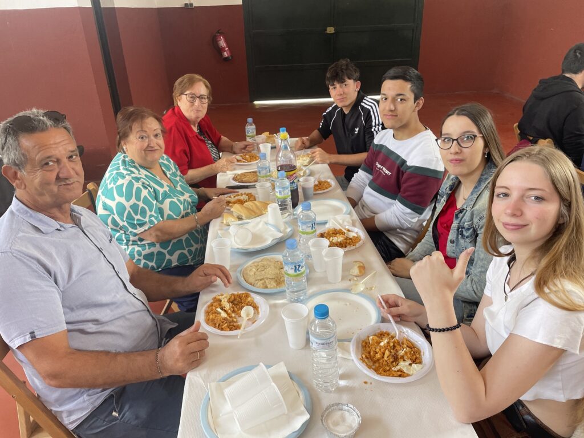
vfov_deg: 53.1
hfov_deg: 67.3
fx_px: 439
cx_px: 292
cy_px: 219
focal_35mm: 26
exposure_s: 1/114
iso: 125
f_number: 1.6
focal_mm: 4.2
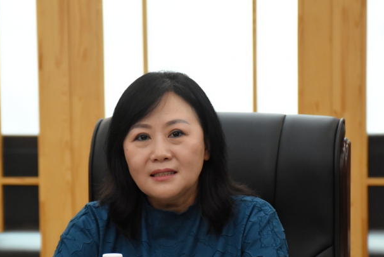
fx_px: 2113
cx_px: 177
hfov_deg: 10.4
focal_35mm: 198
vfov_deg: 6.9
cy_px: 166
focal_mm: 80
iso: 2000
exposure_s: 1/125
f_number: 5.3
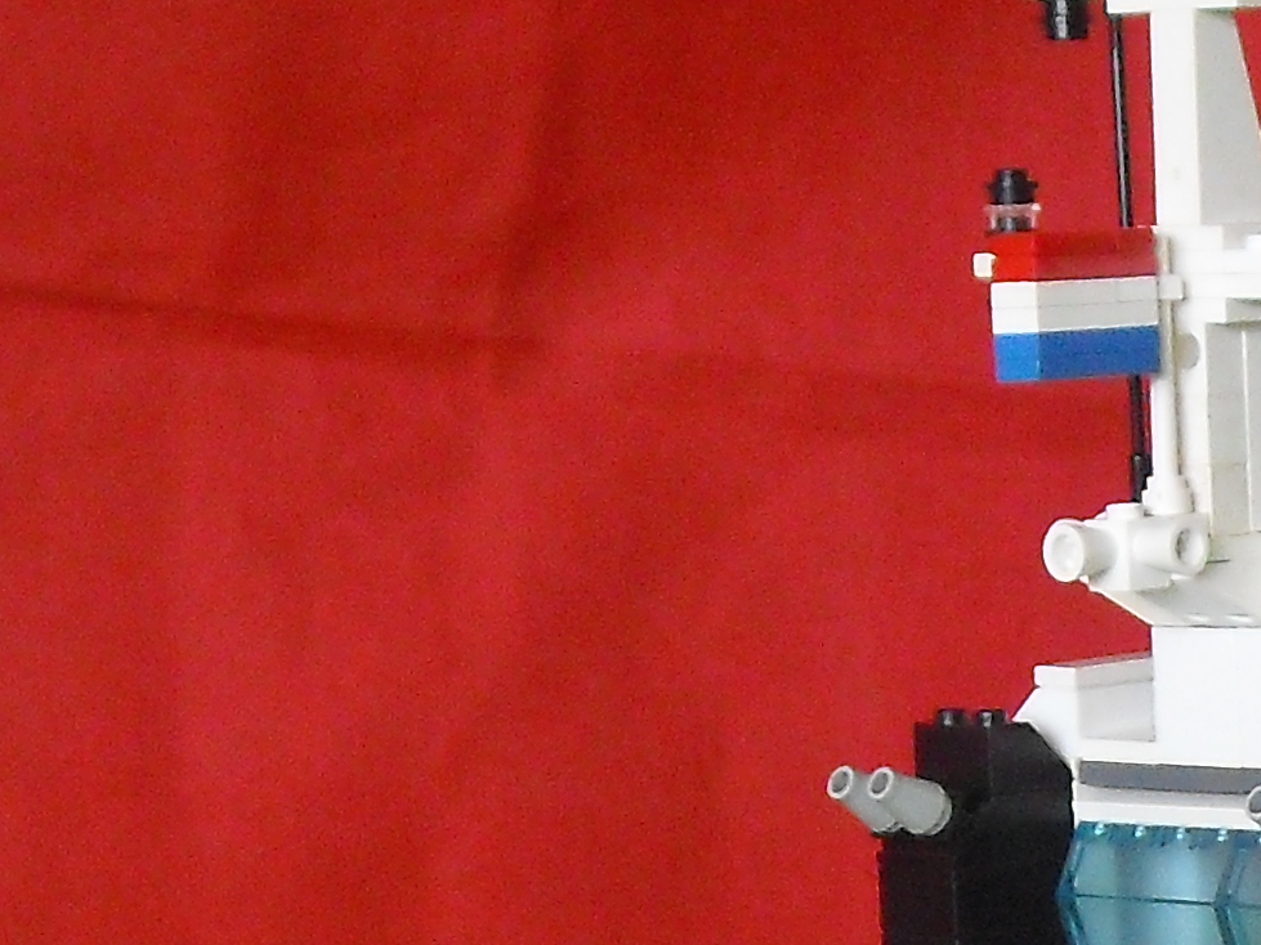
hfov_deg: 11.9
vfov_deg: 8.9
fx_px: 5973
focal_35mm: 164
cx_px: 1248
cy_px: 1199
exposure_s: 1/60
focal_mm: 7.7
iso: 400
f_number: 3.4
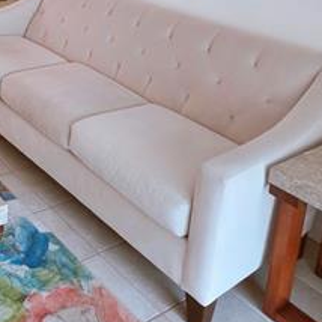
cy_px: -30
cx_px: -51
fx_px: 453
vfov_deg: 34.1
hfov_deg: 33.1
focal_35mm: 43
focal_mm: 2.2
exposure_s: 1/120
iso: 250
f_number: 1.9
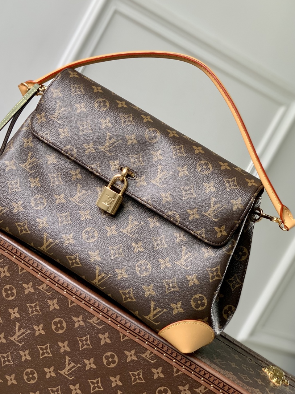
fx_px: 784
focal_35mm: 69
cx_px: 121
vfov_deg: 28.0
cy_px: 133
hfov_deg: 21.3
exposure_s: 1/122
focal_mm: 6
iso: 40
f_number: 2.4
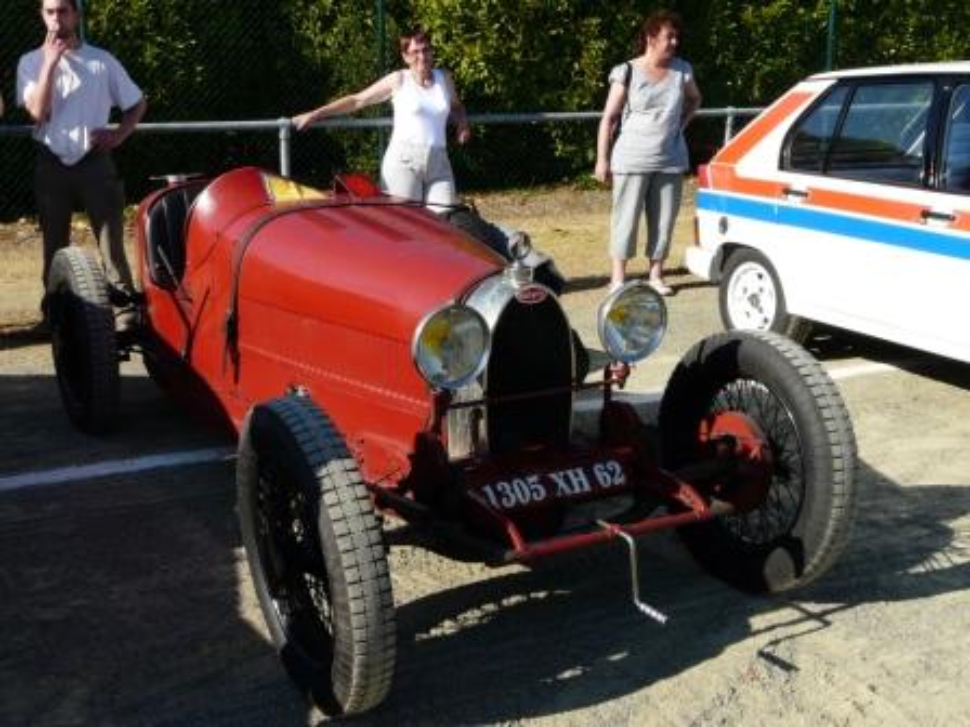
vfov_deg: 32.9
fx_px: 1233
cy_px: 364
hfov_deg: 42.9
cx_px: 485
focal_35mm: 44
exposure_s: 1/400
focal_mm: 7.2
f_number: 5.6
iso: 100
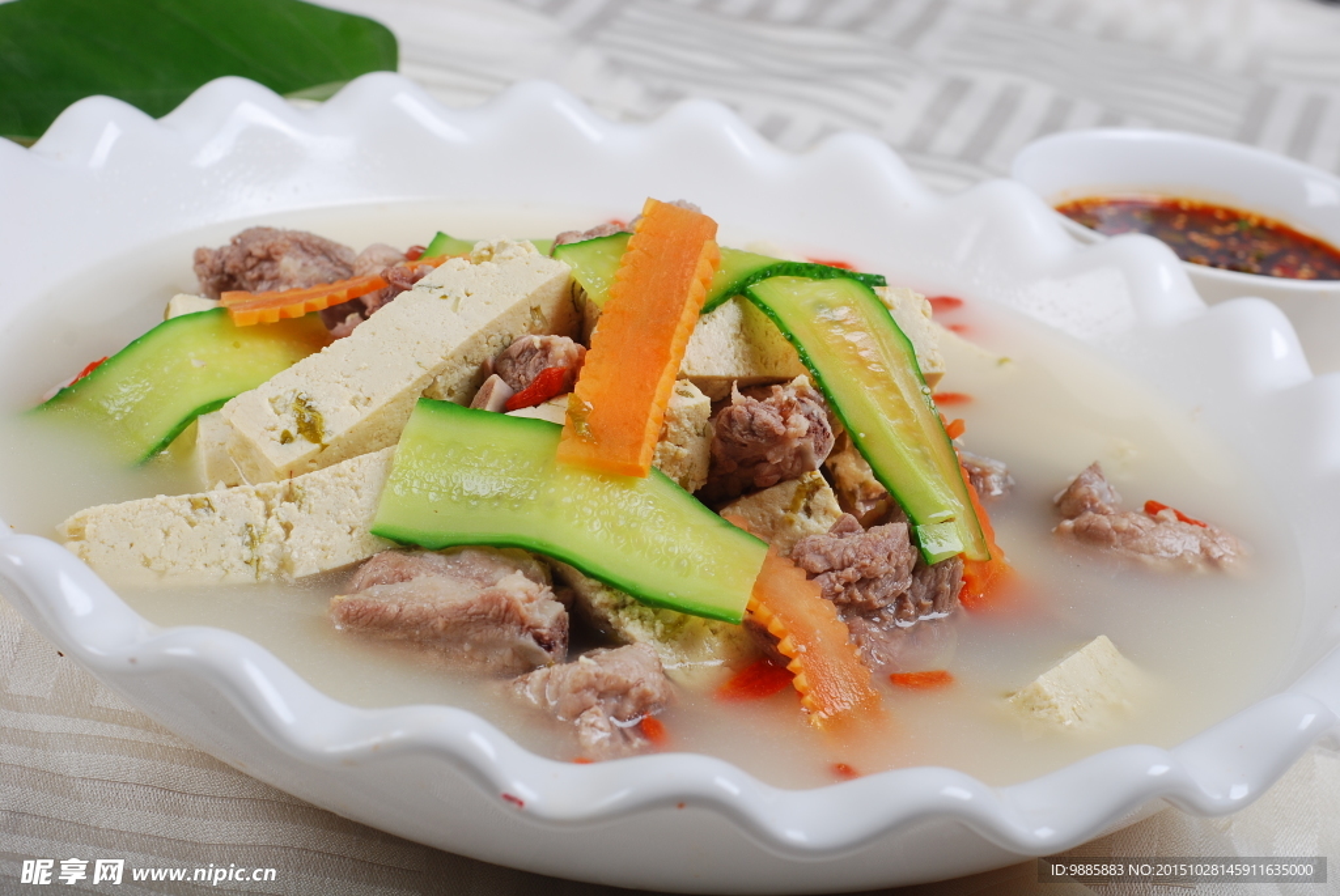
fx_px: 2794
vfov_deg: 18.2
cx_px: 670
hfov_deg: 27.0
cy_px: 448
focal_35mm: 75
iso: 100
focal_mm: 50
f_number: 10
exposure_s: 1/160
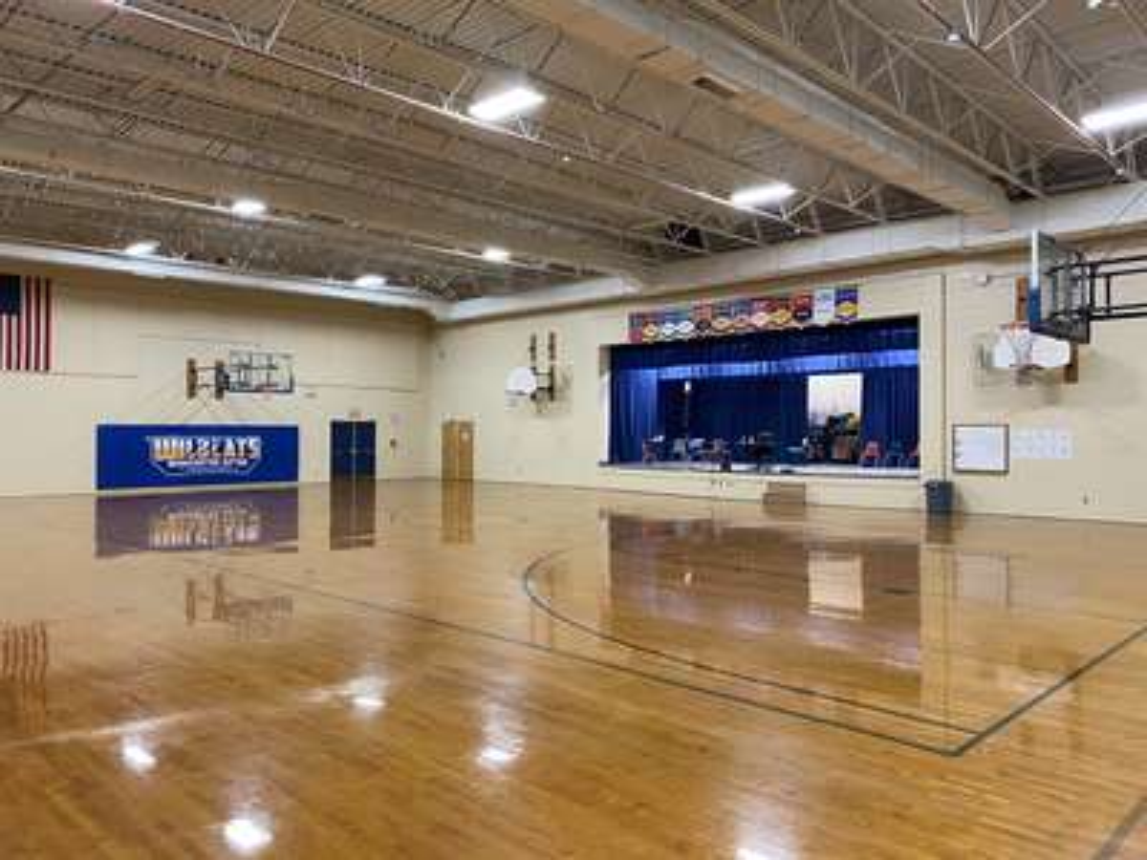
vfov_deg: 53.1
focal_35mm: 26
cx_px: 574
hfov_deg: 67.3
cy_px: 430
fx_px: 862
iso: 200
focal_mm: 4.25
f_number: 1.8
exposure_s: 1/60
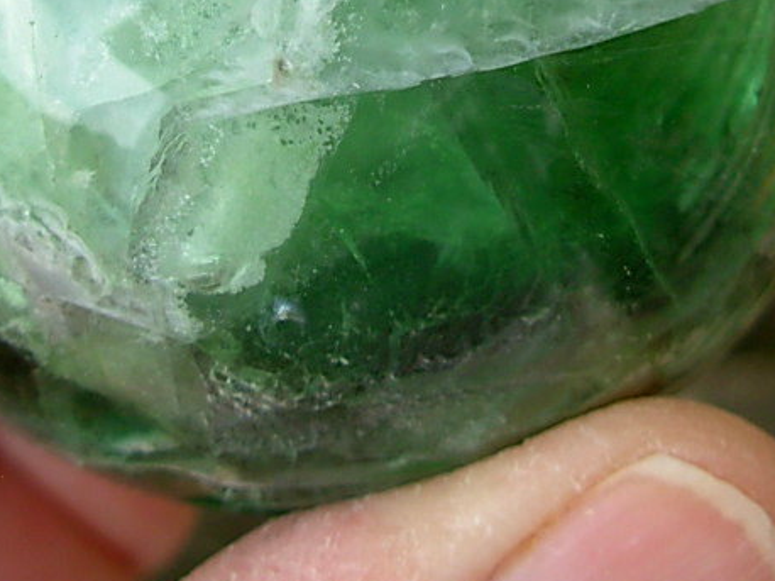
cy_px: -58
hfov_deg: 23.0
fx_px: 1902
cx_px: 396
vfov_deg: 16.8
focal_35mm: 85
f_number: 2.9
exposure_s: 1/152
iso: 50
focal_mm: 6.3
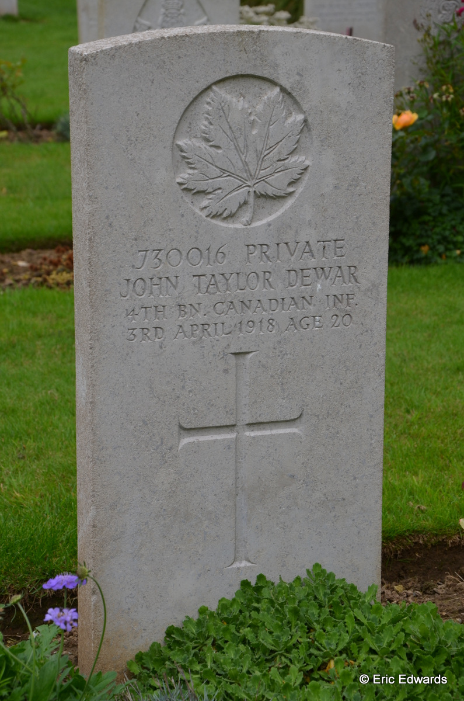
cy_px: 350
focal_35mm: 93
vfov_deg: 22.0
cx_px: 232
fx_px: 1806
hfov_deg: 14.6
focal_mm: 62
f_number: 8
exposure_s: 1/250
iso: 200
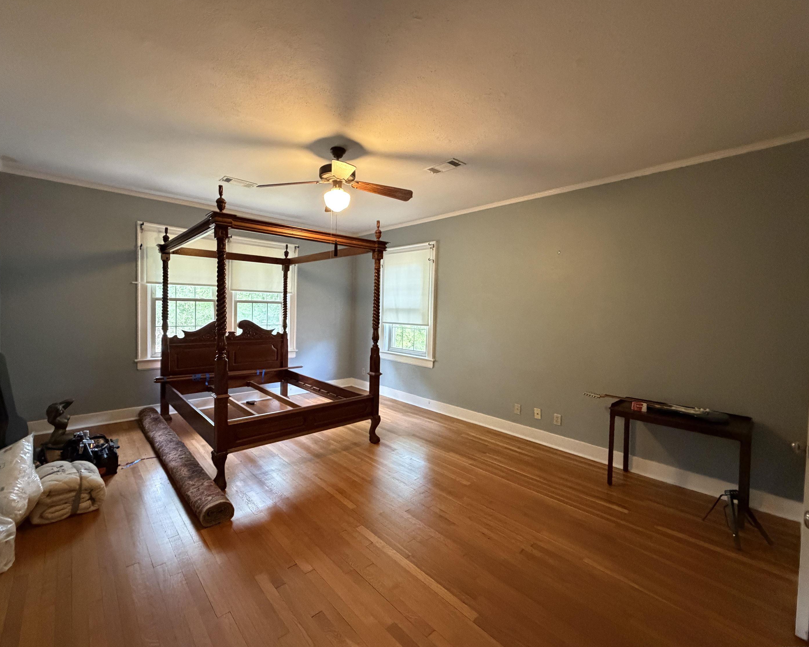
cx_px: 366
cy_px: 320
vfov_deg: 84.0
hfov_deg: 96.5
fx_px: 359
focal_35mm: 15
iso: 1000
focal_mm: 2.22
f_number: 2.2
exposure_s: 1/60
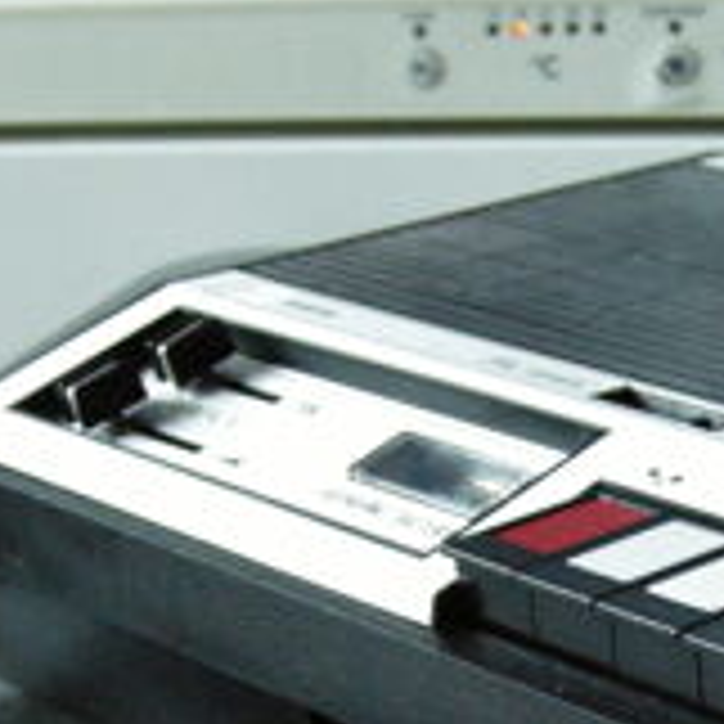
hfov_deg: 13.7
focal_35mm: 124
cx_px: 814
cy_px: 787
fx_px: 2934
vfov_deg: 13.8
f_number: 3.1
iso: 638
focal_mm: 10.1
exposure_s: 1/8
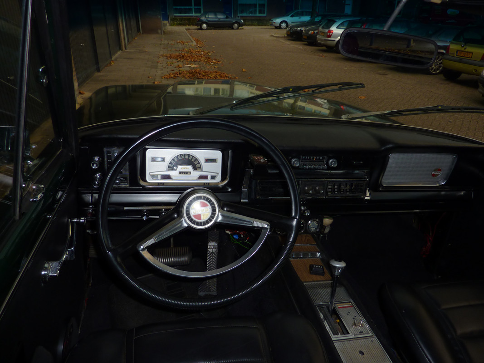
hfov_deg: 69.4
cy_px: 182
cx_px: 242
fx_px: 350
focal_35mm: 25
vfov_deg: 54.9
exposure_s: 1/30
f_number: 3.3
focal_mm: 4.1
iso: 80
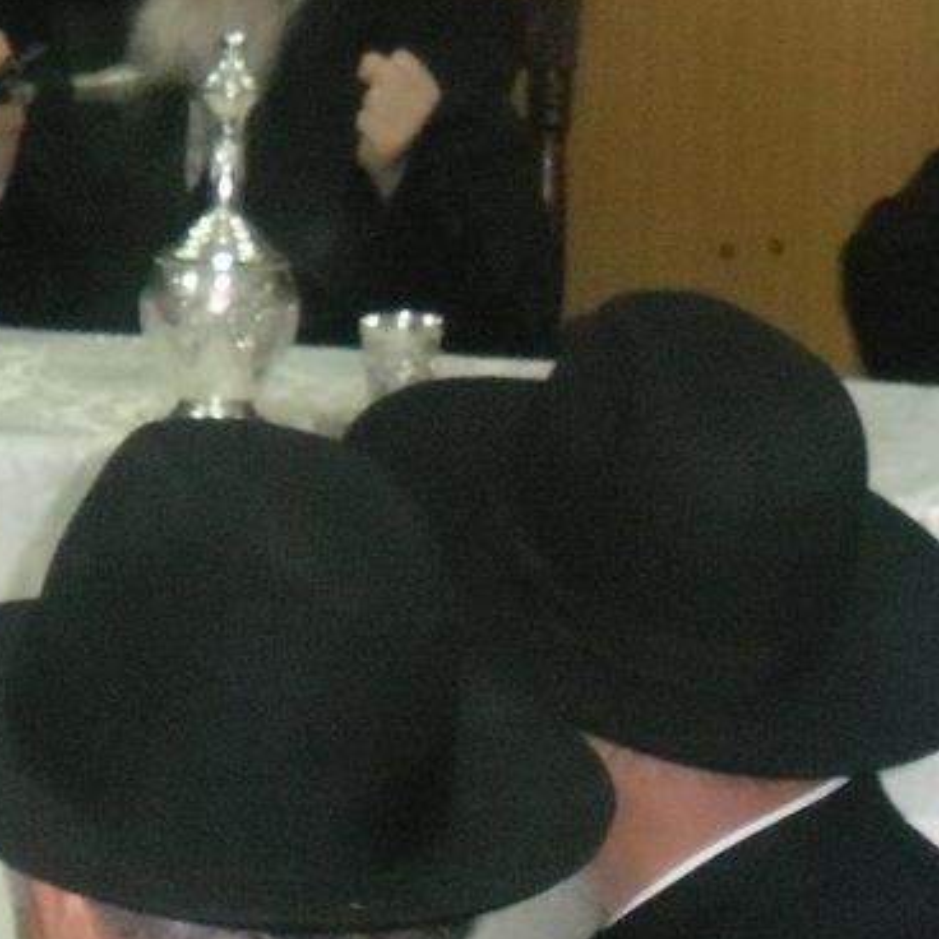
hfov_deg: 11.8
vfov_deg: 11.5
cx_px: 523
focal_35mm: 148
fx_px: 4542
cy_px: -227
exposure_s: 1/45
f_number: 4.5
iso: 400
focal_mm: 7.8
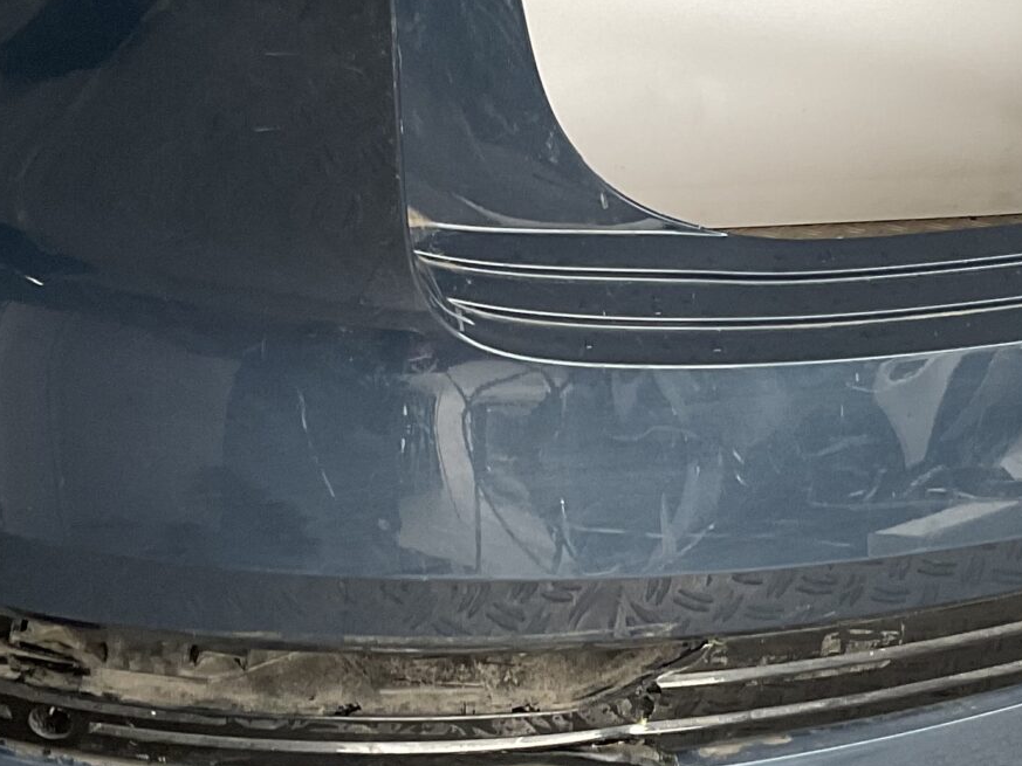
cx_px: 681
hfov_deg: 22.9
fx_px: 2510
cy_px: 350
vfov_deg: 17.4
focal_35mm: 85
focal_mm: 3
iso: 64
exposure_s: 1/50
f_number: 1.8
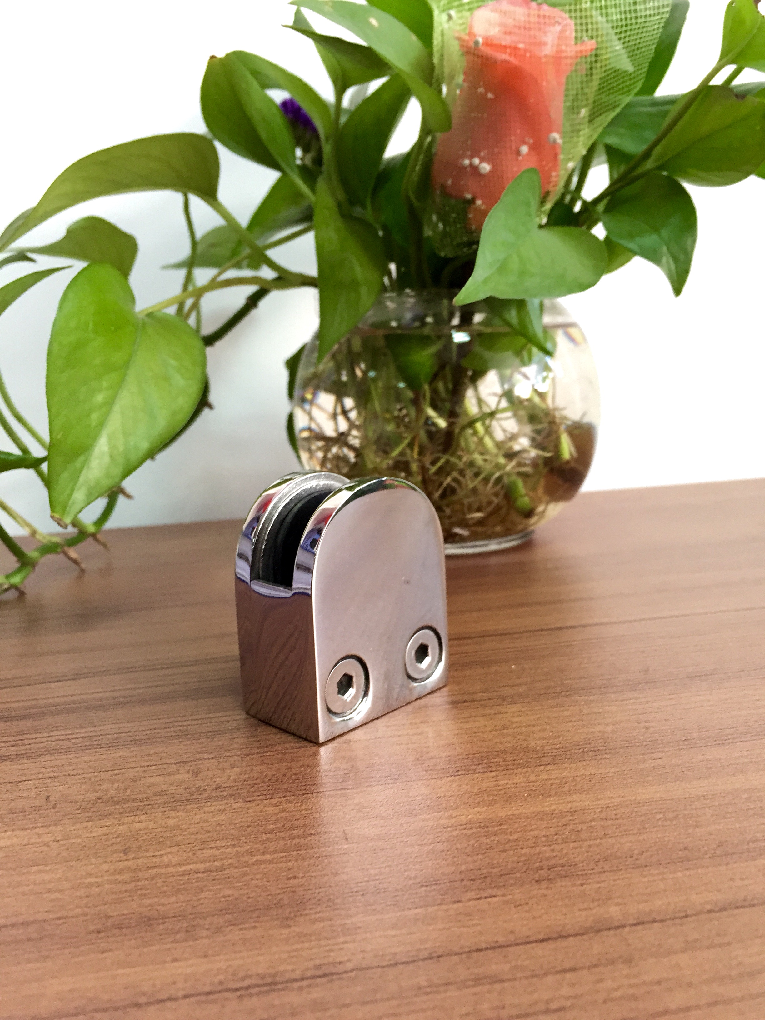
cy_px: 510
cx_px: 382
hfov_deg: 48.2
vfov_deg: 61.7
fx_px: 855
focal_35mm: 29
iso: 160
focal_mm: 4.15
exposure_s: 1/33
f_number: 2.2
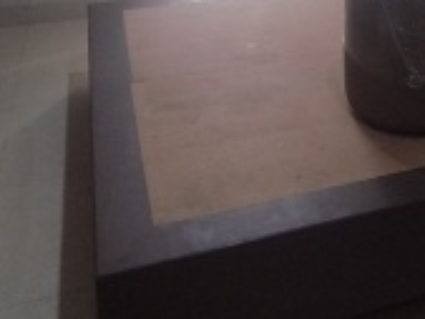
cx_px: 351
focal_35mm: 58
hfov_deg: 32.2
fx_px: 713
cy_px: -158
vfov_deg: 21.3
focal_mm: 1.65
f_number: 2.2
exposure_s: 1/33.3
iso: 70
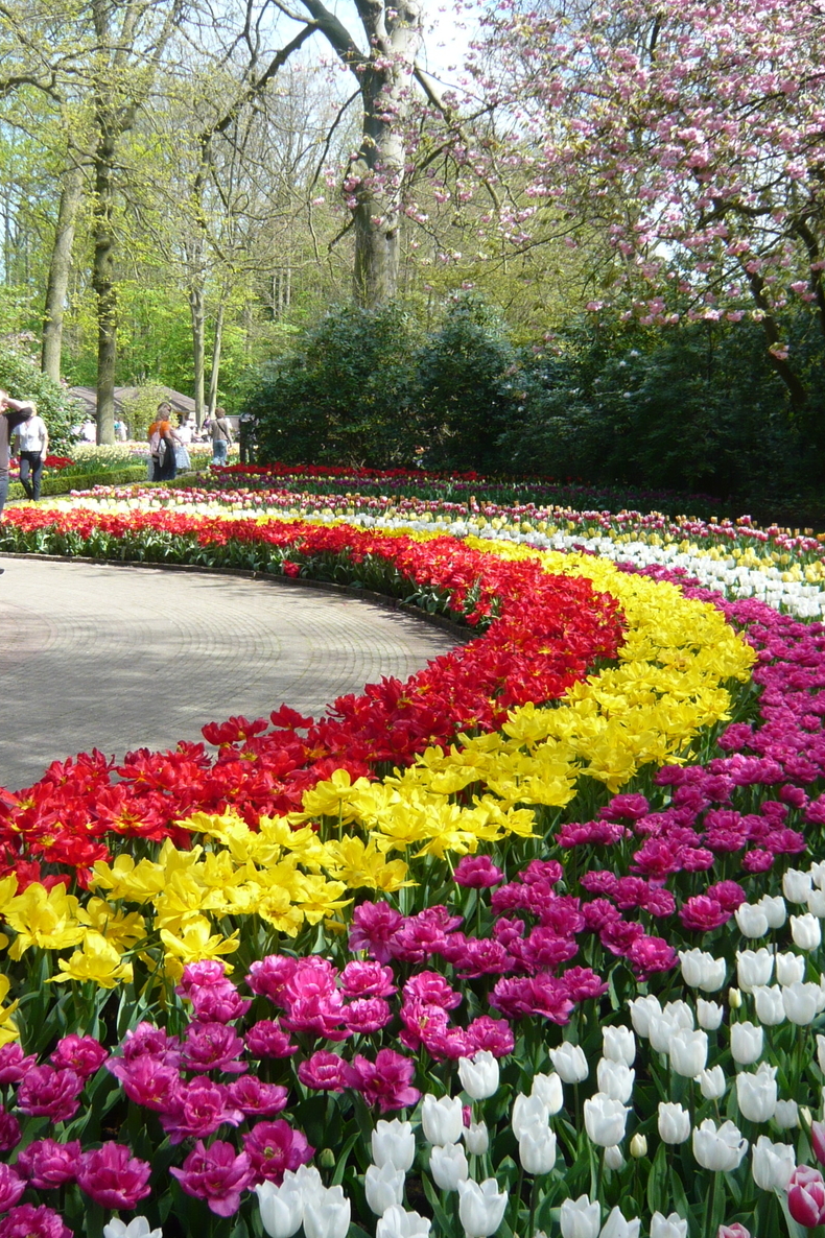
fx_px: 1376
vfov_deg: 48.5
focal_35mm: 40
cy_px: 624
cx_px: 385
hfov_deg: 33.4
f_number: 2.8
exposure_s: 1/320
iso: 100
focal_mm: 4.6
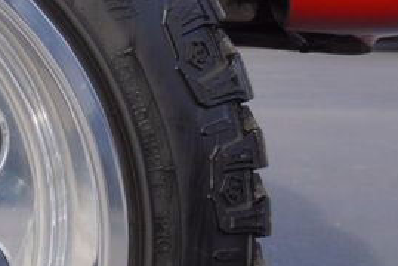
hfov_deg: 12.0
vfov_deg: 8.6
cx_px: -266
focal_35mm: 160
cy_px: 220
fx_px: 1771
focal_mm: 28
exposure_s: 1/125
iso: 100
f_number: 6.3
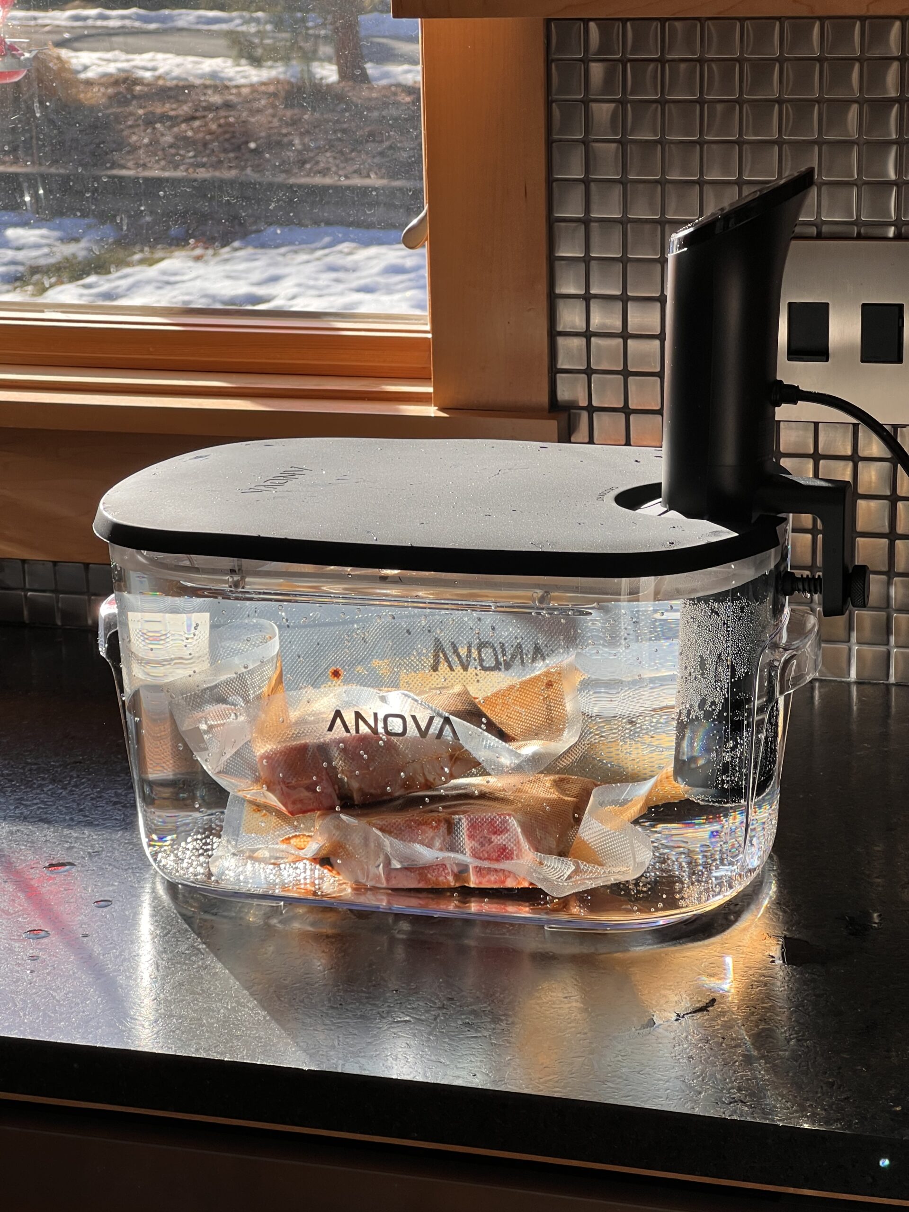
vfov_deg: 25.3
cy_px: 606
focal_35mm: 77
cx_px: 454
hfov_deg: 19.1
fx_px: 2696
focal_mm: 9
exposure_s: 1/122
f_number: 2.8
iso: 32
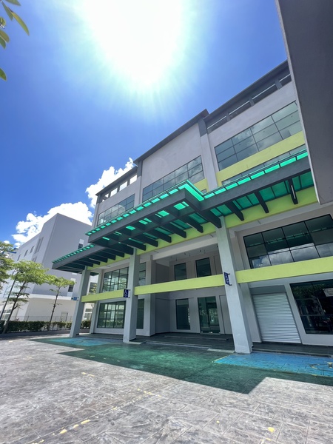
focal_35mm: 13
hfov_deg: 89.9
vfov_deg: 106.2
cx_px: 166
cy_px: 222
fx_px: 167
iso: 32
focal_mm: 1.57
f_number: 1.8
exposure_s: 1/402
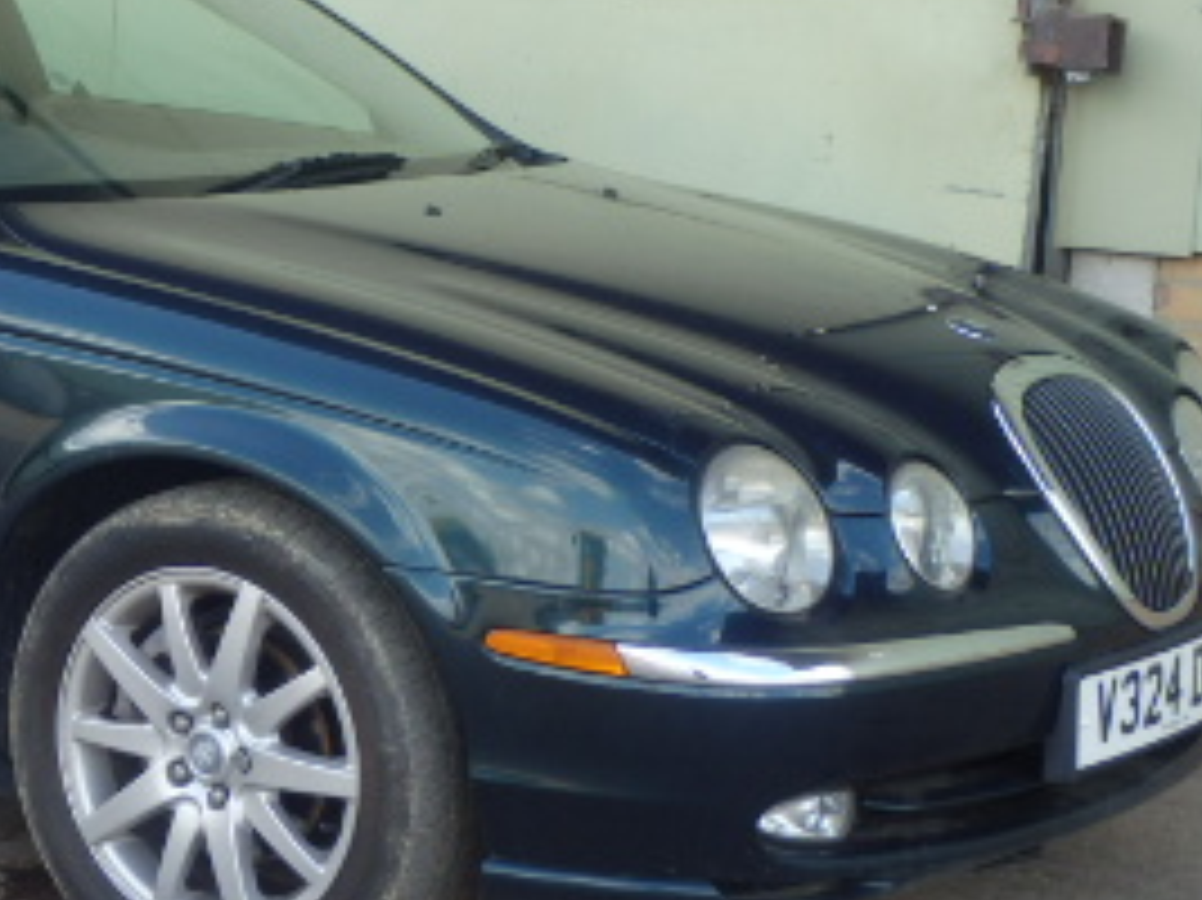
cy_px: 482
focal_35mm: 96
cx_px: -9
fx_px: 3332
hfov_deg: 19.8
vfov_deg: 15.4
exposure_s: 1/100
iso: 125
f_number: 4.7
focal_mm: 7.3
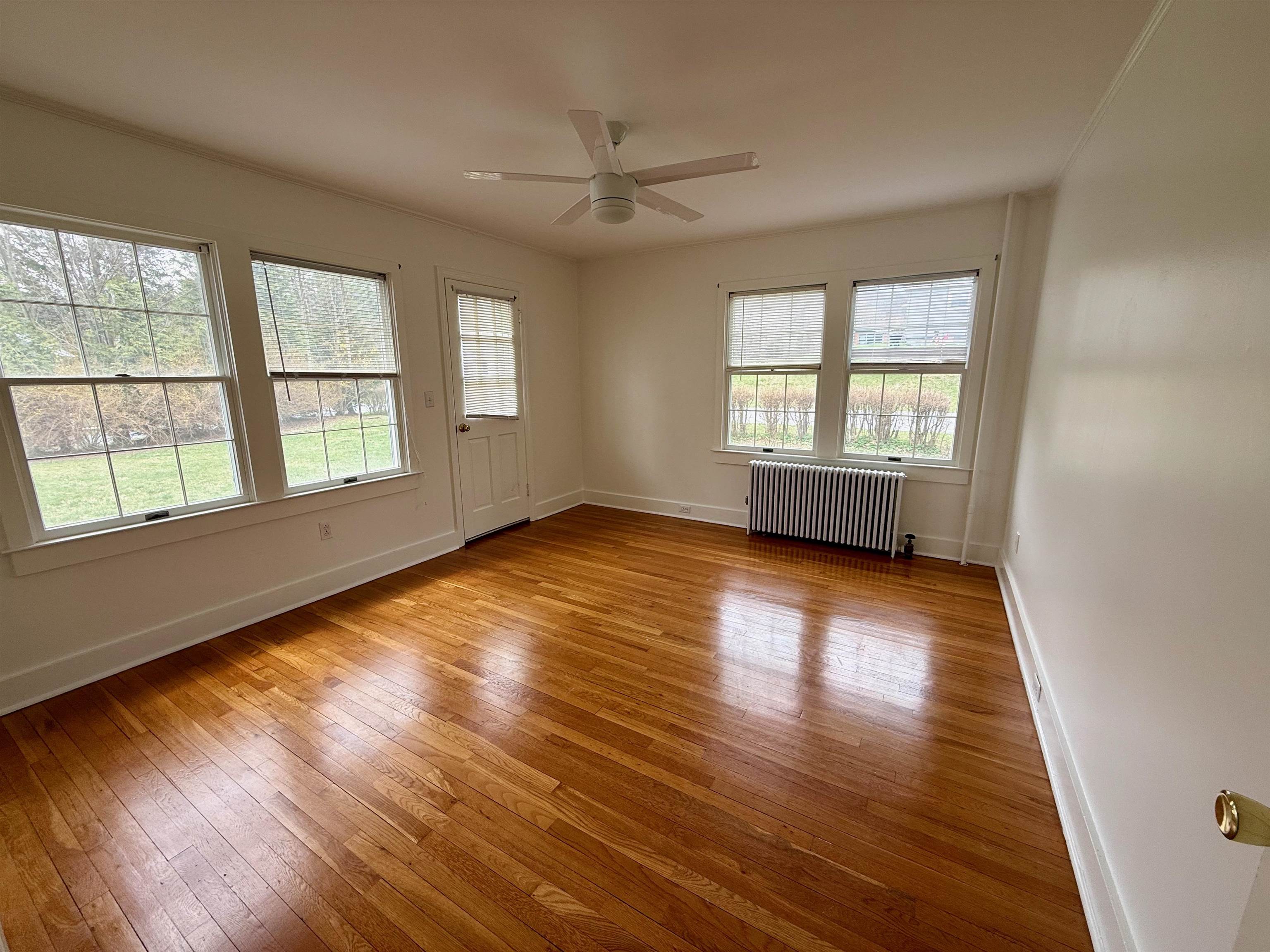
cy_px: 476
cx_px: 635
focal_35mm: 14
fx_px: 514
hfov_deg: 102.1
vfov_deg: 85.7
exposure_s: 1/99
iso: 50
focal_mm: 2.22
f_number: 2.2
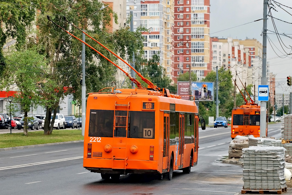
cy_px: 98
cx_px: 146
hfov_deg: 15.2
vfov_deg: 10.2
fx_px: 1095
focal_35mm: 135
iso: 400
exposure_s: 1/500
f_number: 7.1
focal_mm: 90
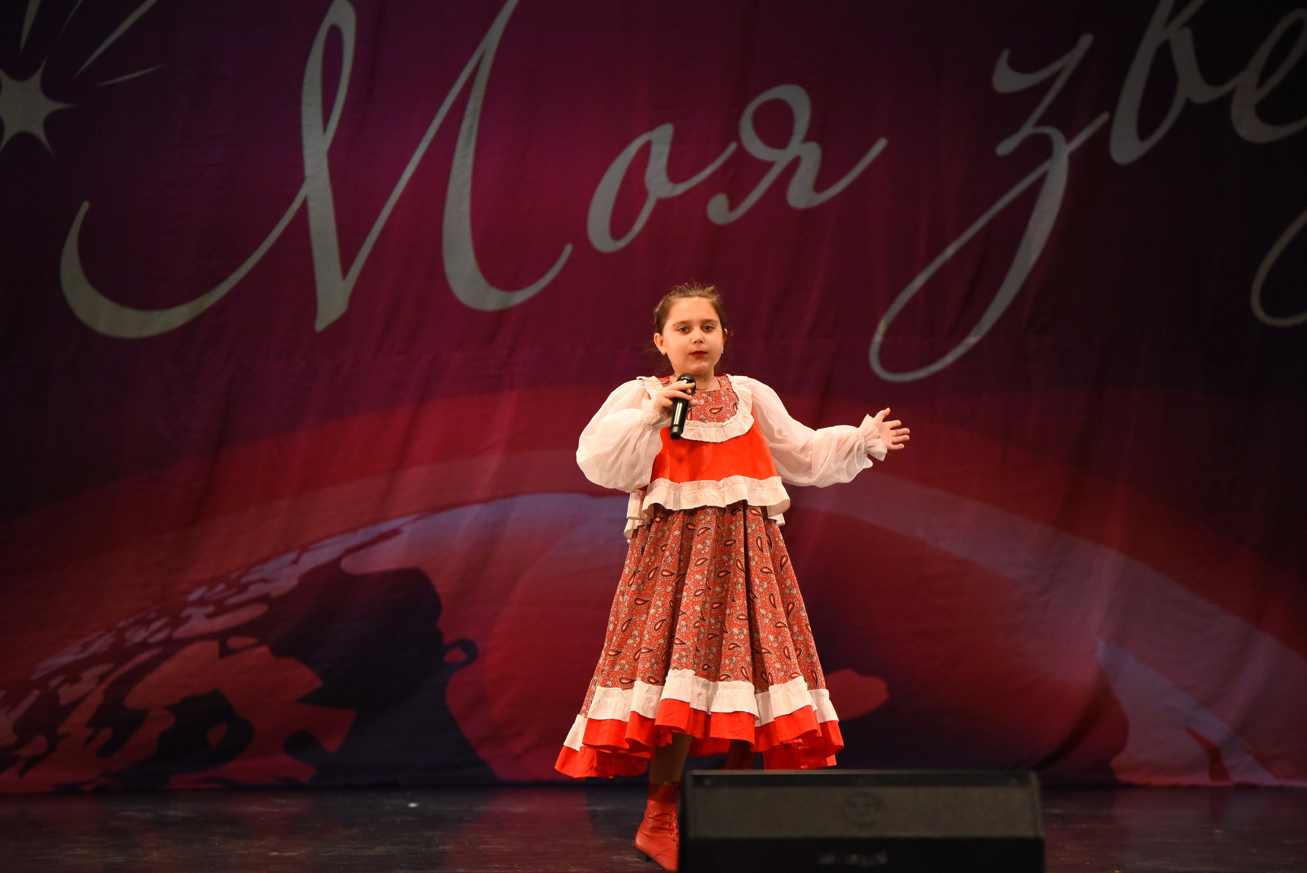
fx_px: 7264
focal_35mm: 200
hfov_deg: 10.3
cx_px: 654
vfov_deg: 6.9
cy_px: 436
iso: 5000
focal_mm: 200
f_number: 3.5
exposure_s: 1/500
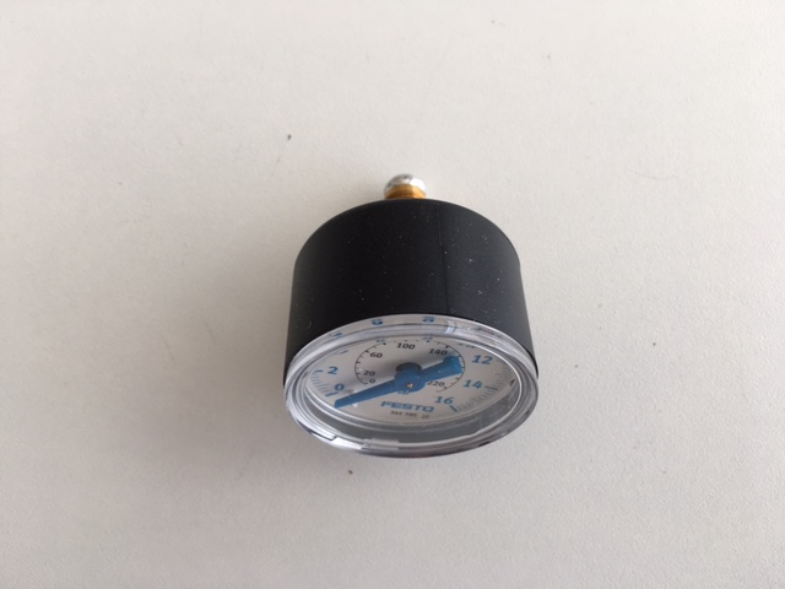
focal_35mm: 29
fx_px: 658
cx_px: 392
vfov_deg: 48.2
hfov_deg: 61.7
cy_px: 294
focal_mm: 4.15
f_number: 2.2
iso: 32
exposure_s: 1/100
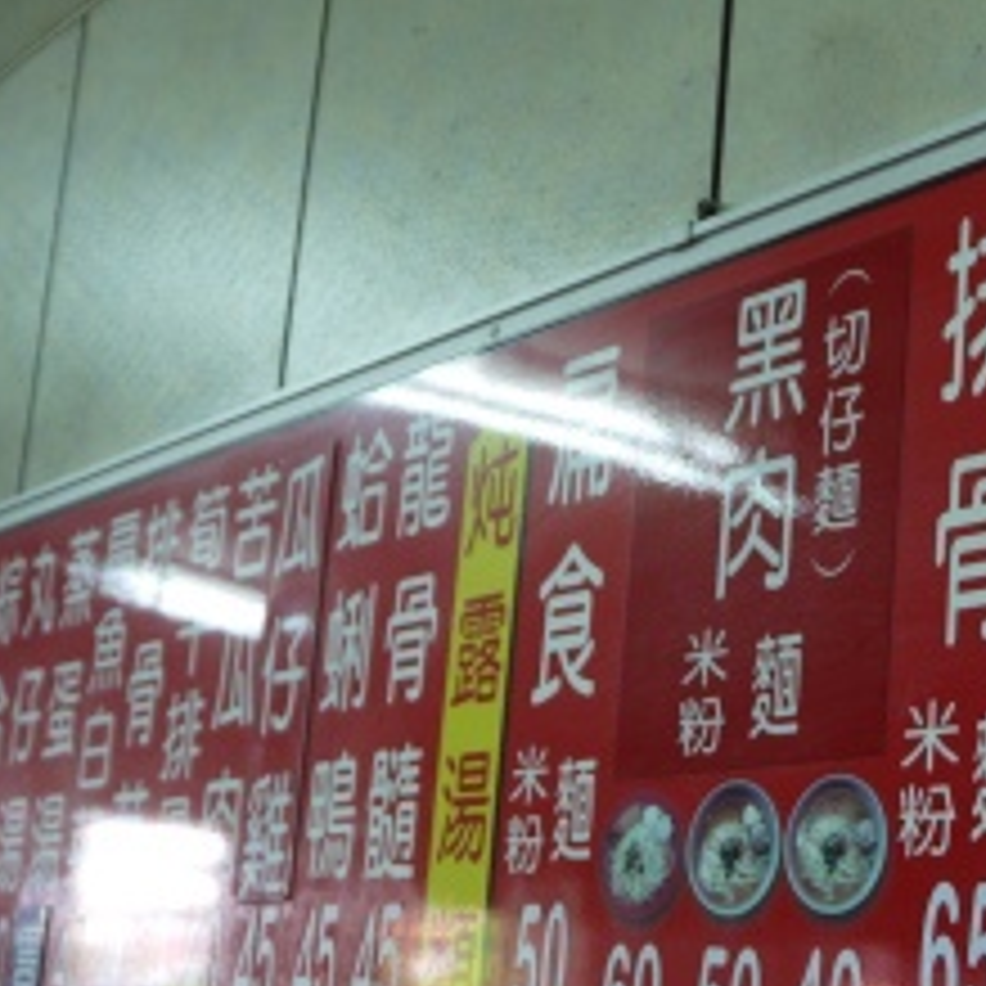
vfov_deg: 26.3
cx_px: 734
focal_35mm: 65
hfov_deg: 26.2
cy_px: 671
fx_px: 2095
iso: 400
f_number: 4.2
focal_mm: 18
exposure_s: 1/60
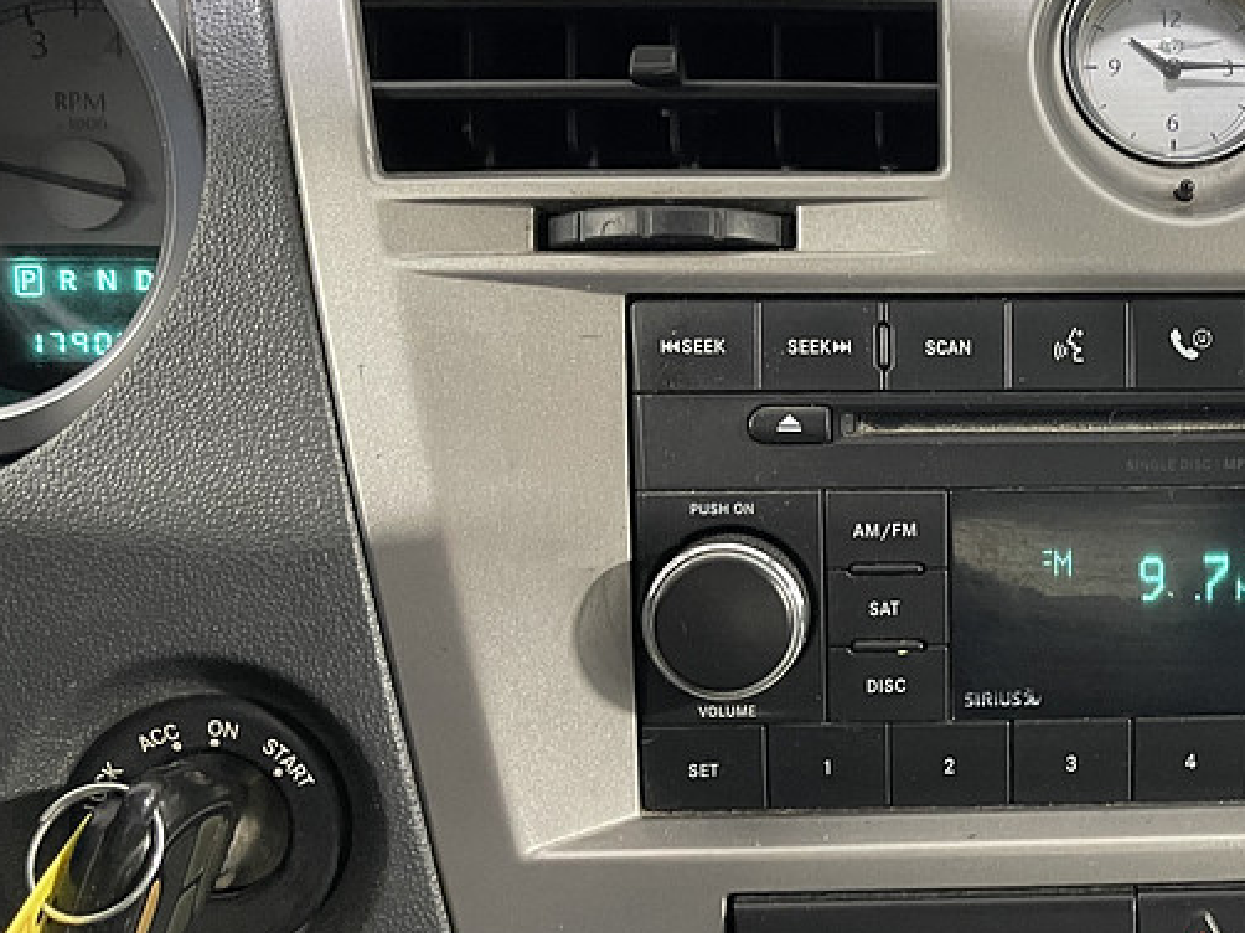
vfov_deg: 28.5
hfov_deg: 35.7
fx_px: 1833
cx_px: 1079
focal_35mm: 51
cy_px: 469
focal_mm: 5.1
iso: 400
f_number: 1.6
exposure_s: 1/40
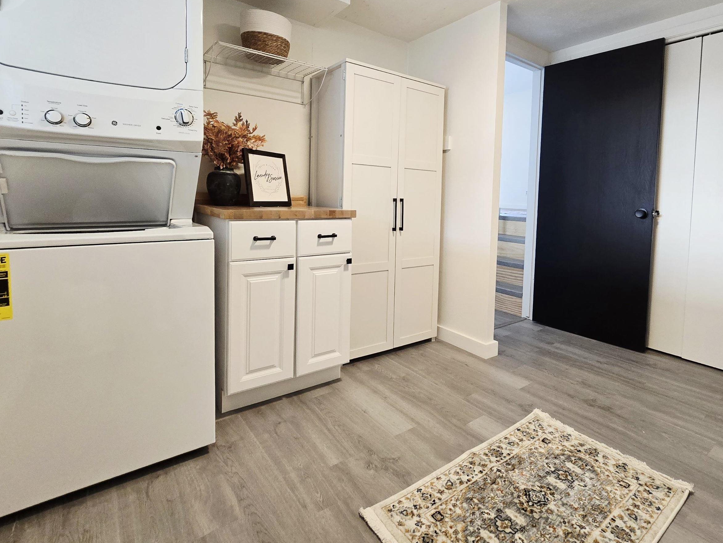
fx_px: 355
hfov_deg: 90.6
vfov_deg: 73.9
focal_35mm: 17
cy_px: 218
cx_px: 404
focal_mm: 2.2
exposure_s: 1/60.2
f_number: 2.2
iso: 250
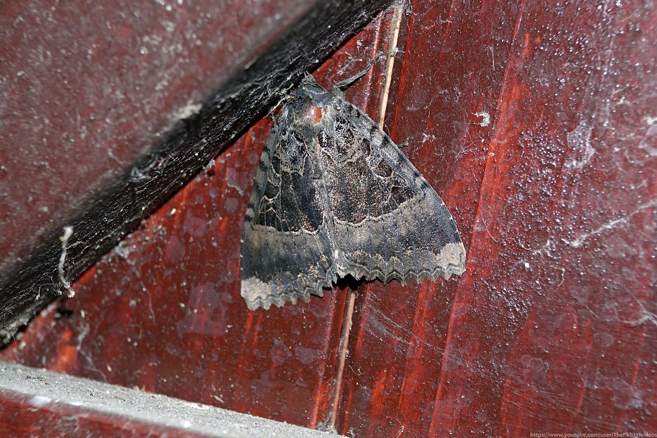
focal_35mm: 70
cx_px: 328
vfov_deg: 19.5
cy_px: 219
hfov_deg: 28.8
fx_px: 1277
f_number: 3.5
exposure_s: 1/60
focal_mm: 25.61
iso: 400
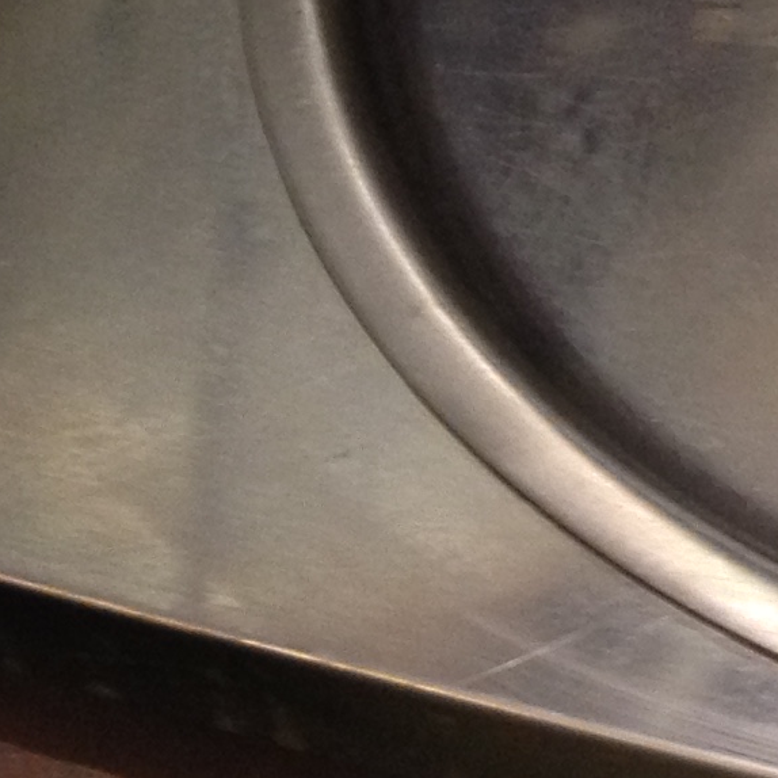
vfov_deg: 9.6
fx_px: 4475
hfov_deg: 8.9
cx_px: 1961
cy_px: -403
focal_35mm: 176
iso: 125
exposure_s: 1/20
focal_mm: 4.28
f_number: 2.4
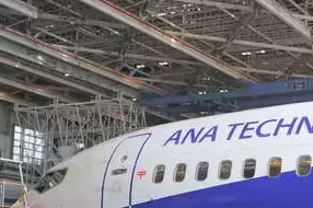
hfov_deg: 23.3
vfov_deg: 16.0
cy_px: 199
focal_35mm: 84
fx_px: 729
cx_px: 308
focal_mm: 40
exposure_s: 1/100
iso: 160
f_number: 4.5
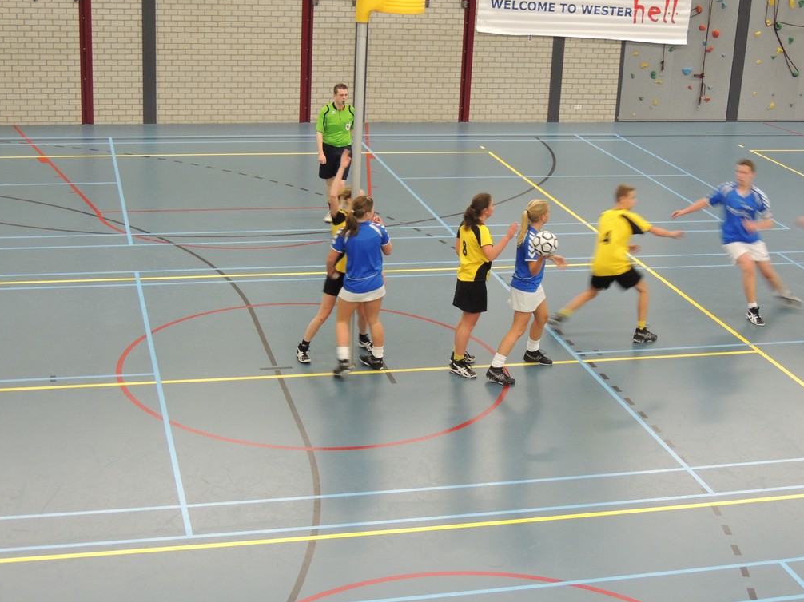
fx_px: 1300
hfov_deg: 34.4
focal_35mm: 56
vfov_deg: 26.1
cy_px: 296
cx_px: 400
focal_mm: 9.8
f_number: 3.7
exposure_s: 1/25
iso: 400
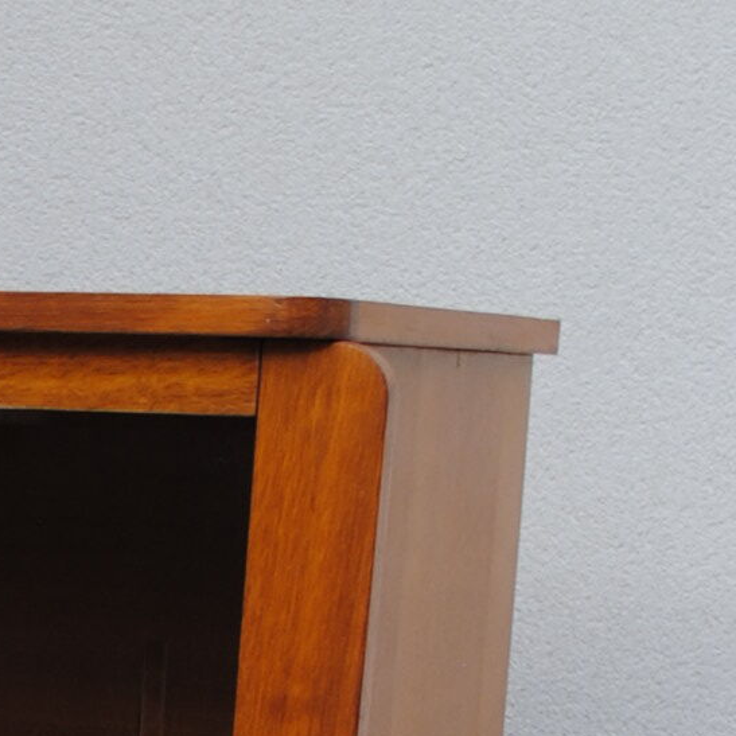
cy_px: 1593
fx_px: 4234
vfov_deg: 9.2
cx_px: -496
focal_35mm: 176
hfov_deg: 9.5
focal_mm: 26
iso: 100
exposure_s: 1/160
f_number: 6.3
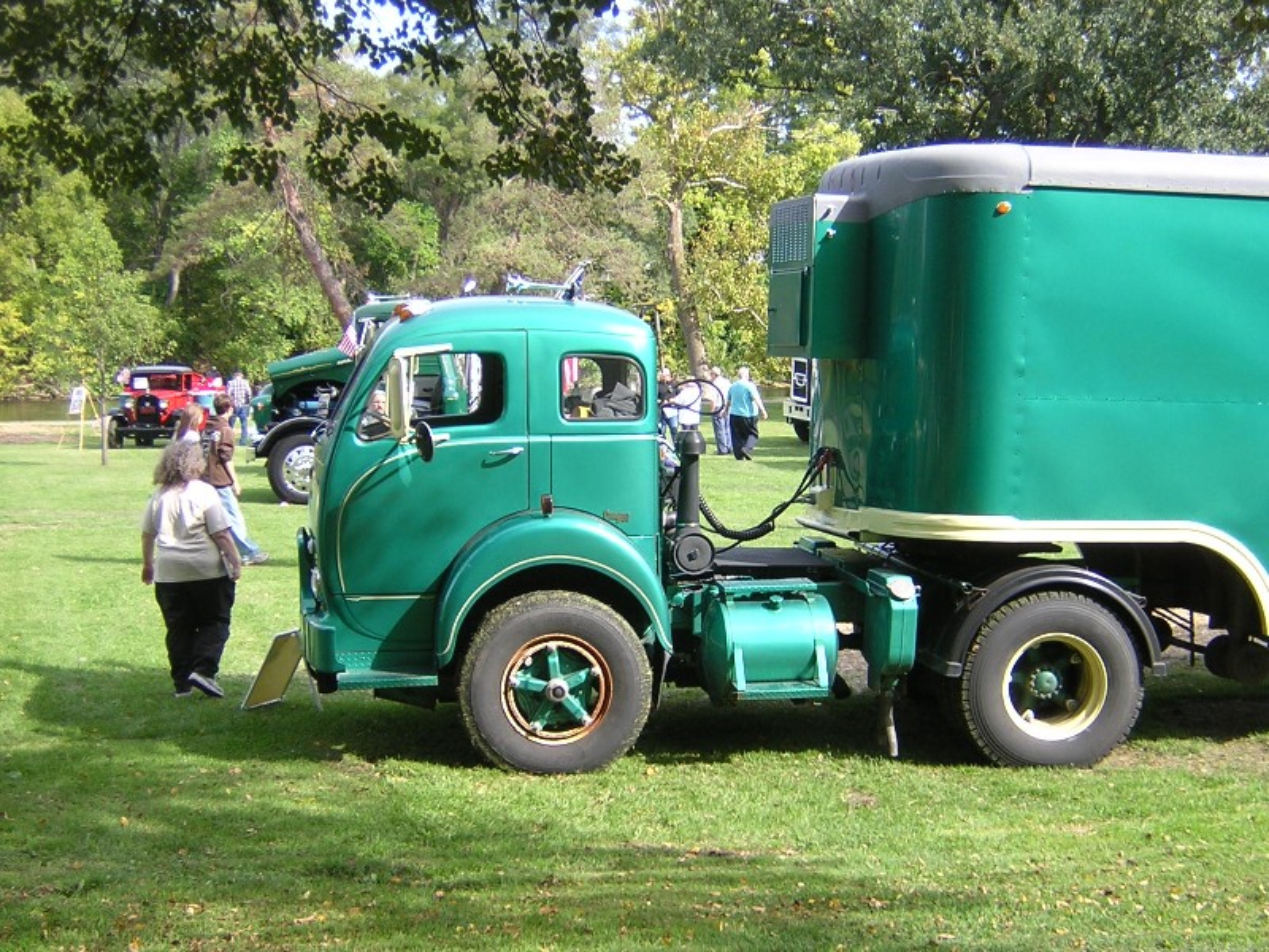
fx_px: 1980
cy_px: 476
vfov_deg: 27.0
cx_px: 634
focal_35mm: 54
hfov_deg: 35.5
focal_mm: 7.1
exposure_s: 1/171
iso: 100
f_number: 3.2
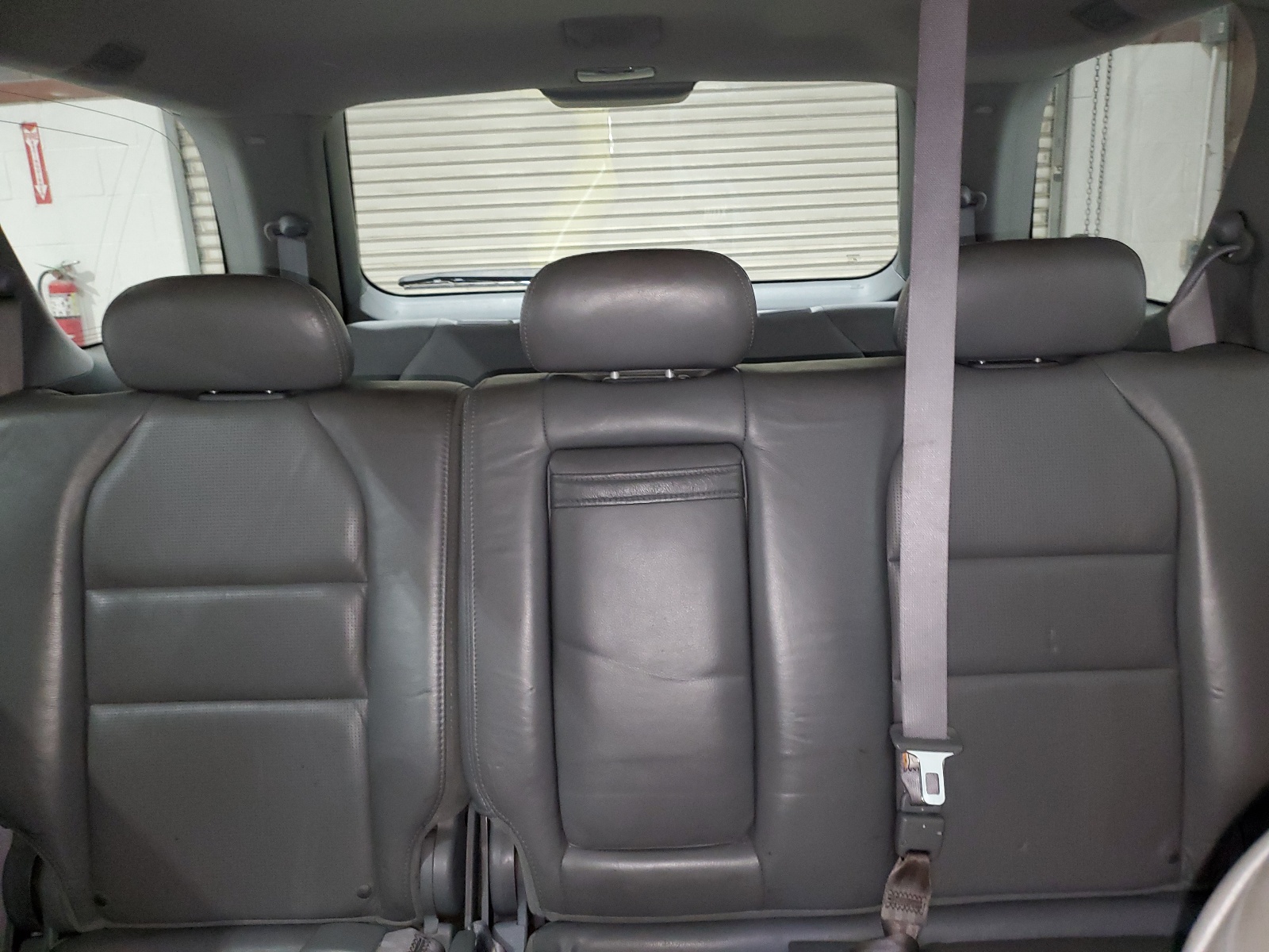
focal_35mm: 26
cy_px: 476
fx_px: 953
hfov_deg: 67.3
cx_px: 634
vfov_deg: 53.1
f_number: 1.5
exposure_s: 1/30
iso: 326
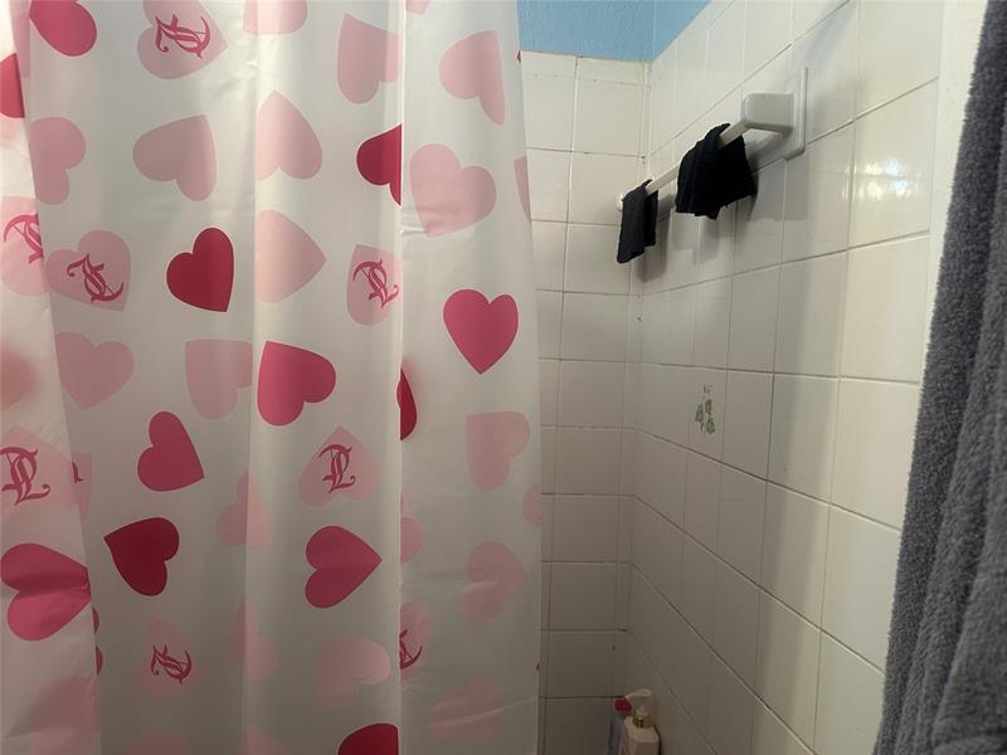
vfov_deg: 56.8
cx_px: 504
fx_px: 698
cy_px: 378
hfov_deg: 71.6
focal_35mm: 24
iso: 320
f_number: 1.78
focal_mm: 6.86
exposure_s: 1/60
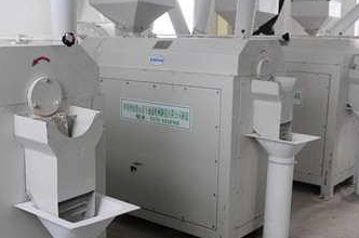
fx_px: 497
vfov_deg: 26.9
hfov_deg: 39.5
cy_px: 124
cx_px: 143
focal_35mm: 50
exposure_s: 1/60
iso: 640
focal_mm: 17
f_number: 3.5
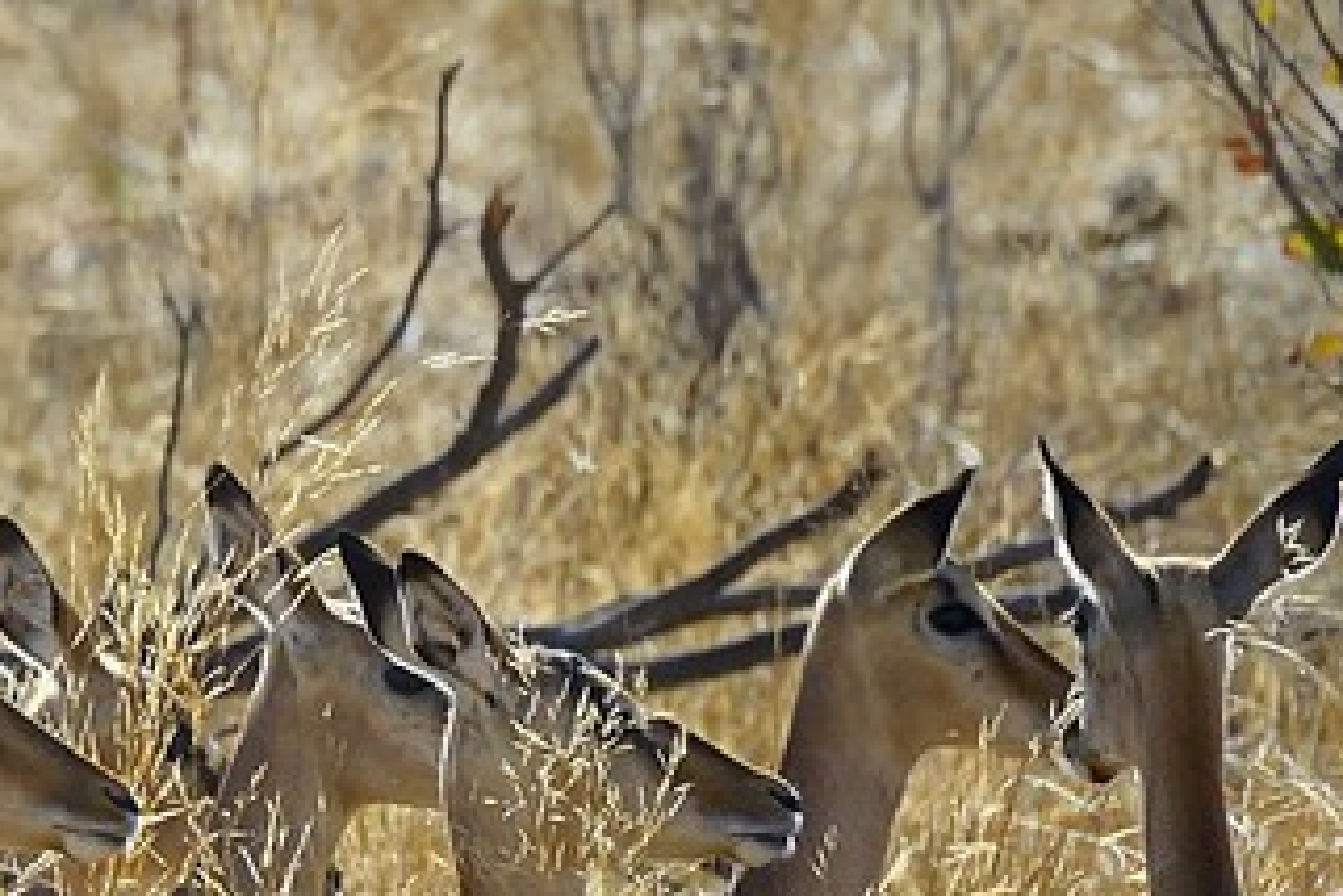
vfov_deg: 1.0
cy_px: 50
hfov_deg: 1.5
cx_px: -1908
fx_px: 52037
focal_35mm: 1395
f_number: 10
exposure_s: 1/1000
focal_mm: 280
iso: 800
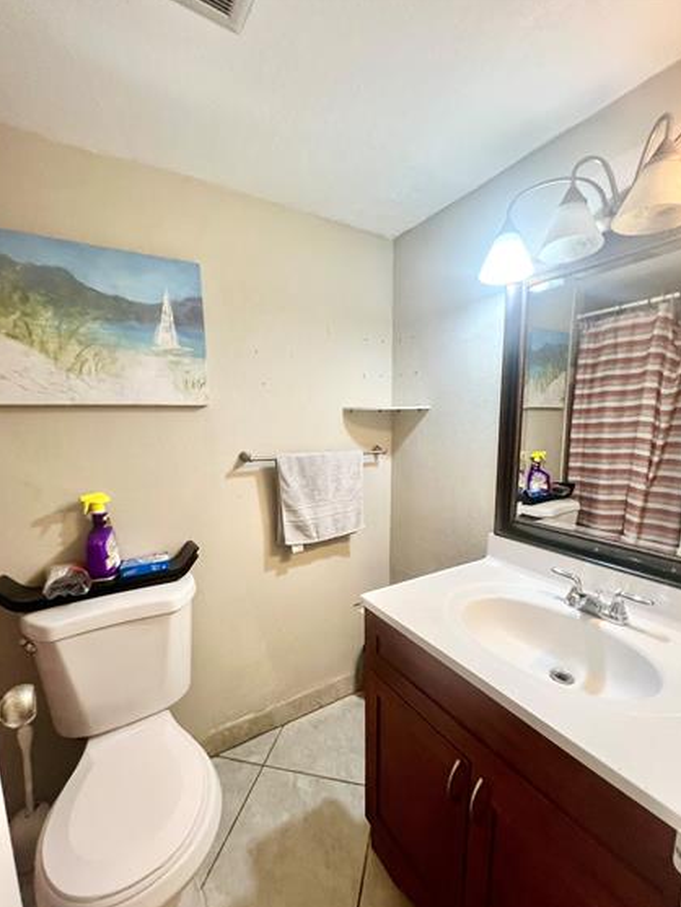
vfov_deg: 101.9
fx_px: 367
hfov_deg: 85.7
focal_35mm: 14
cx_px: 352
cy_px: 482
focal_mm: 1.57
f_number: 1.8
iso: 200
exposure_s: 1/120
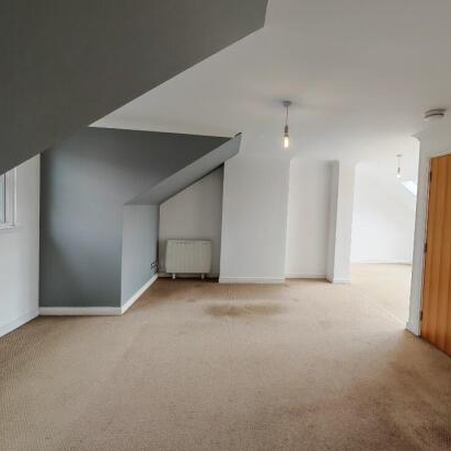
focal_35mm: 15
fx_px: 221
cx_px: 259
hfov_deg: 90.5
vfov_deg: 91.1
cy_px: 214
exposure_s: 1/100
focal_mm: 1.82
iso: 80
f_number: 2
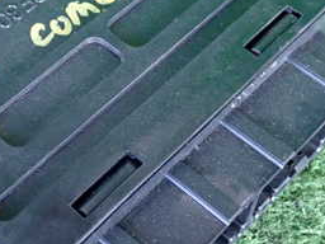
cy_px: 75
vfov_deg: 16.5
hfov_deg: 21.9
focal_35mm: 89
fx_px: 836
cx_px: 105
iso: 800
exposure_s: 1/40
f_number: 2.7
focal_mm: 6.83
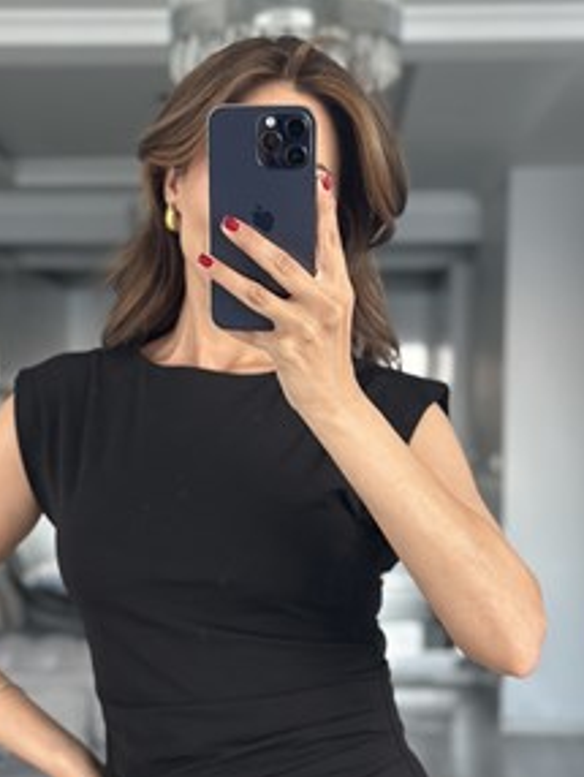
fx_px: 1909
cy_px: 505
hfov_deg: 17.4
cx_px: 231
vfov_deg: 22.9
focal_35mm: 85
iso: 400
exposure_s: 1/46
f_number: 1.78
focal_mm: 6.86
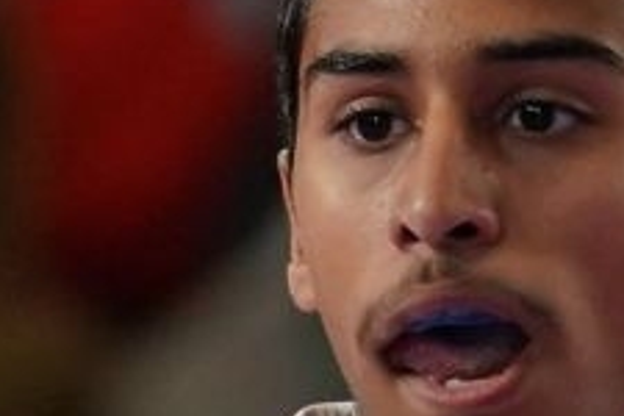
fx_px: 39846
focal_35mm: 2299
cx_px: -399
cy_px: 1137
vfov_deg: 0.6
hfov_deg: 0.9
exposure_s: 1/1000
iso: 1250
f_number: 2.8
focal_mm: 192
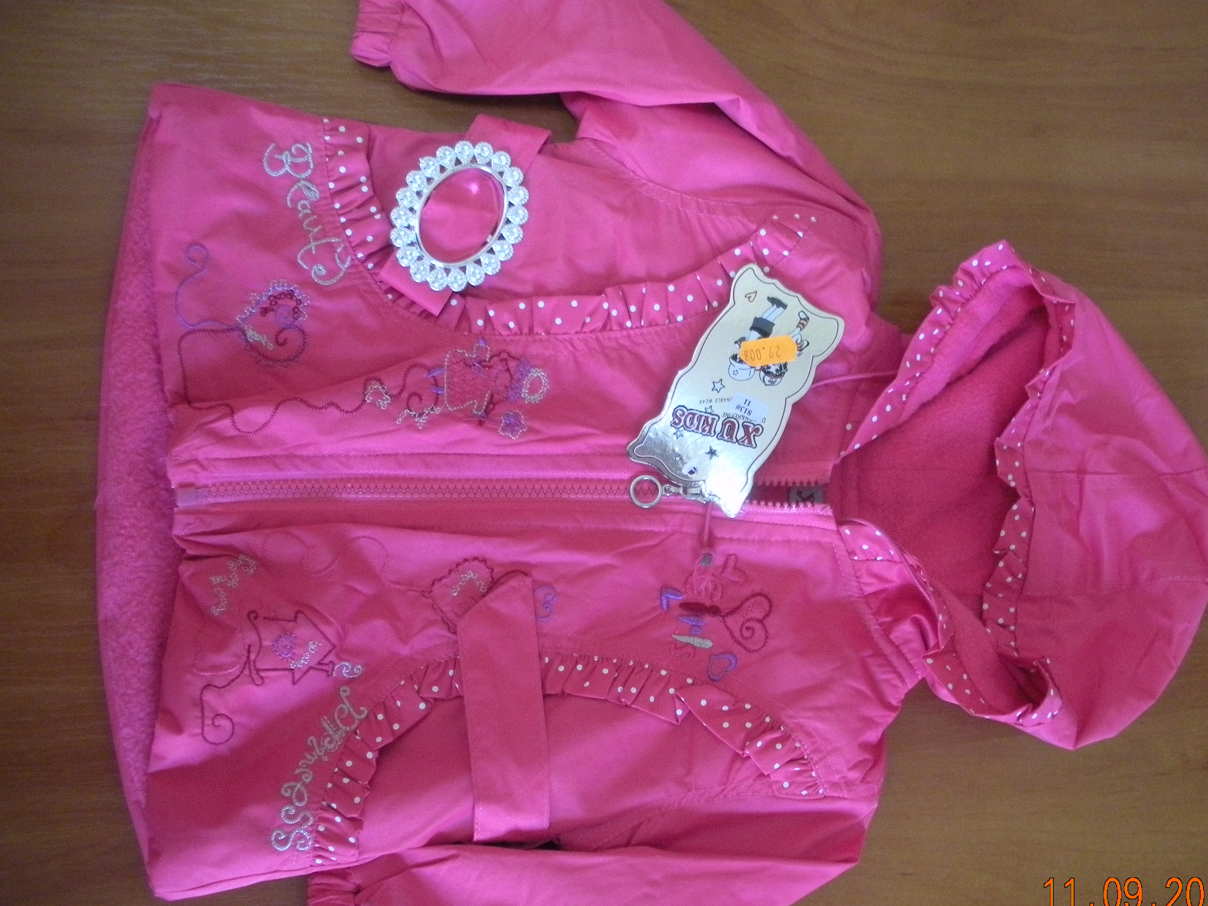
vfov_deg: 36.8
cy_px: 495
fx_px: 1361
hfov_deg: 47.8
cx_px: 656
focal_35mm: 39
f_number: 3.5
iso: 400
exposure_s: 1/24
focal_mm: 6.3
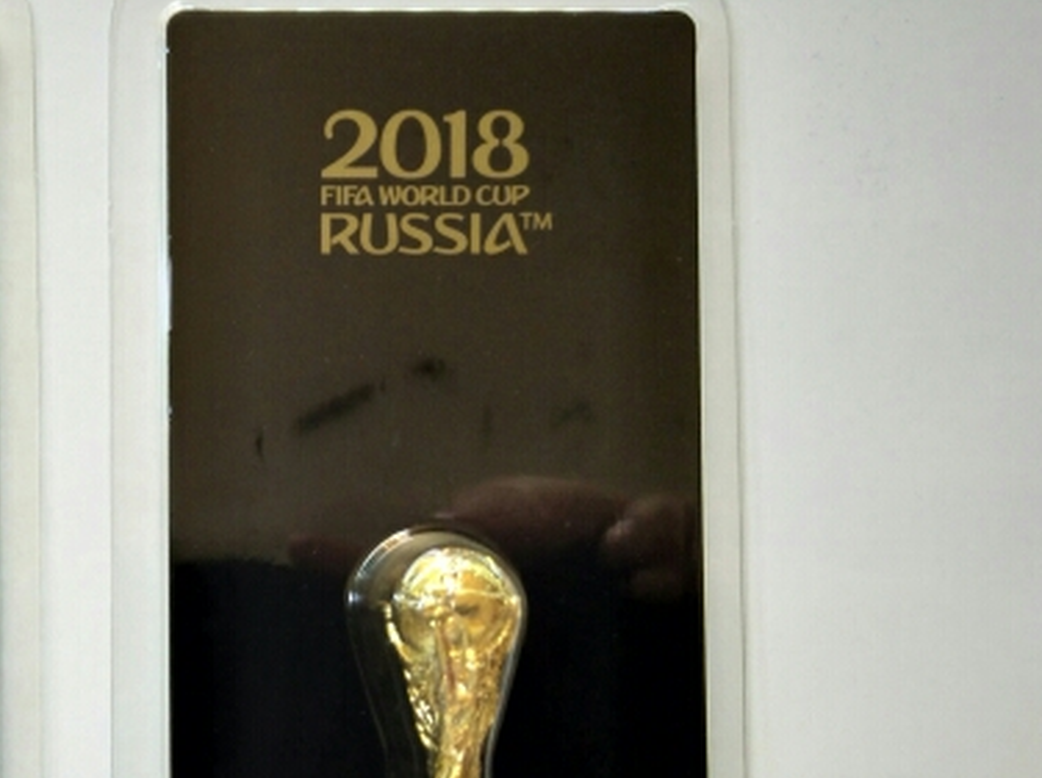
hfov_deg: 41.8
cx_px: 133
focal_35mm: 42
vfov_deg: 33.8
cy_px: 548
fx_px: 1263
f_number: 2
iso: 400
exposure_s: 1/25
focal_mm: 4.04
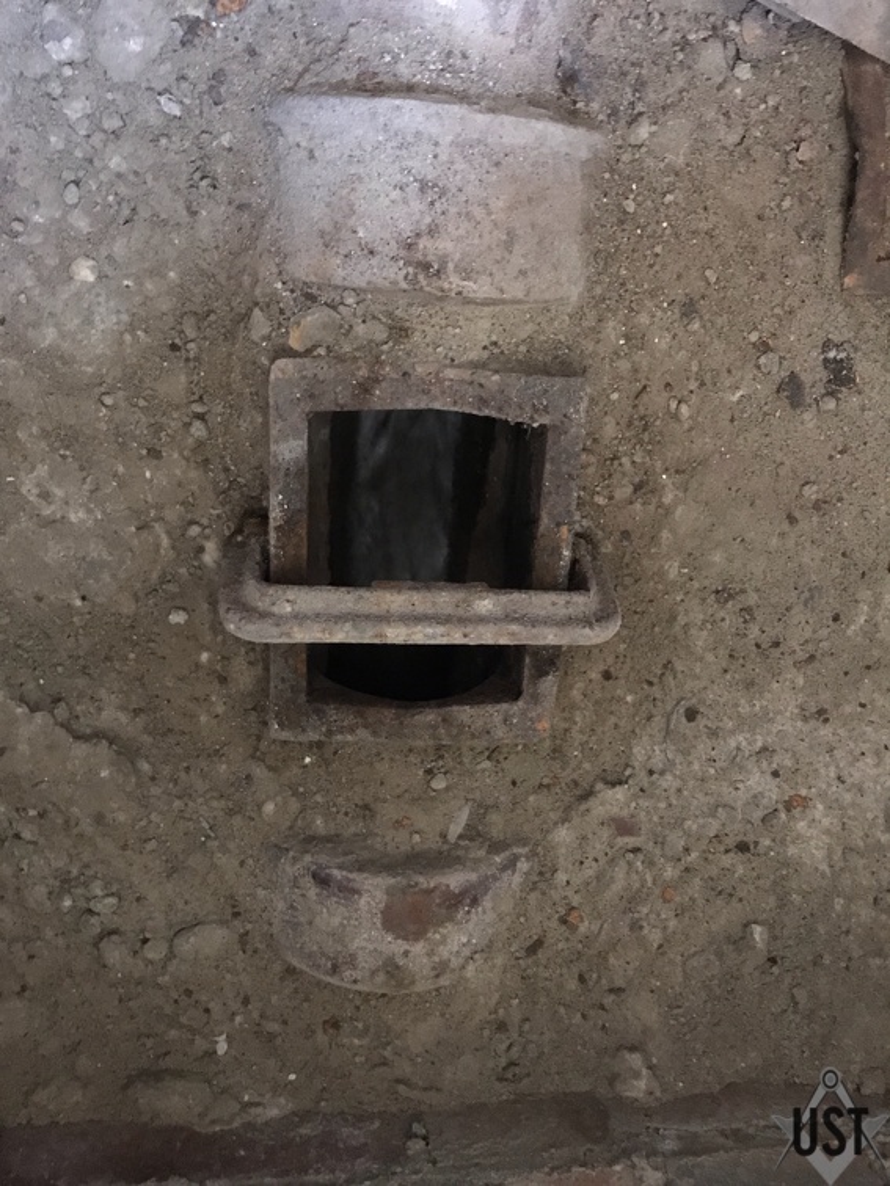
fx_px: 960
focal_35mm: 28
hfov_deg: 49.7
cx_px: 445
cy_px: 593
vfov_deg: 63.4
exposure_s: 1/4
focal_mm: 3.99
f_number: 1.8
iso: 200
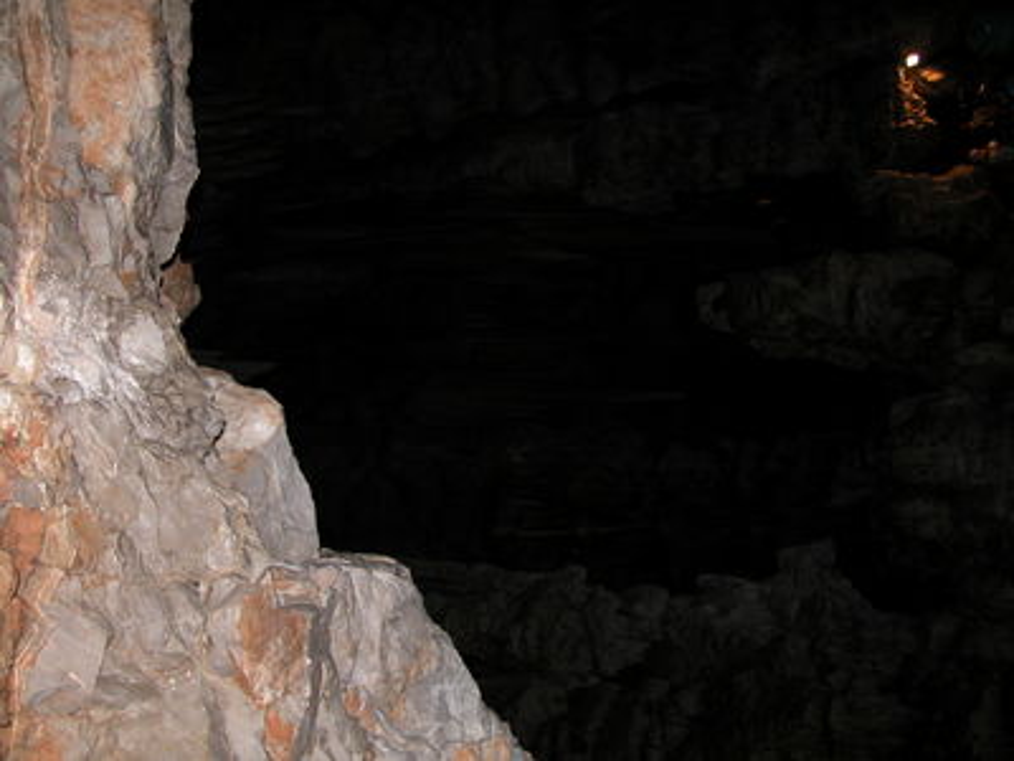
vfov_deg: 40.7
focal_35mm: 35
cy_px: 380
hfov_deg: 52.6
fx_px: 1025
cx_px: 507
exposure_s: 1/60
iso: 100
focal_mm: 8.9
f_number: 2.8
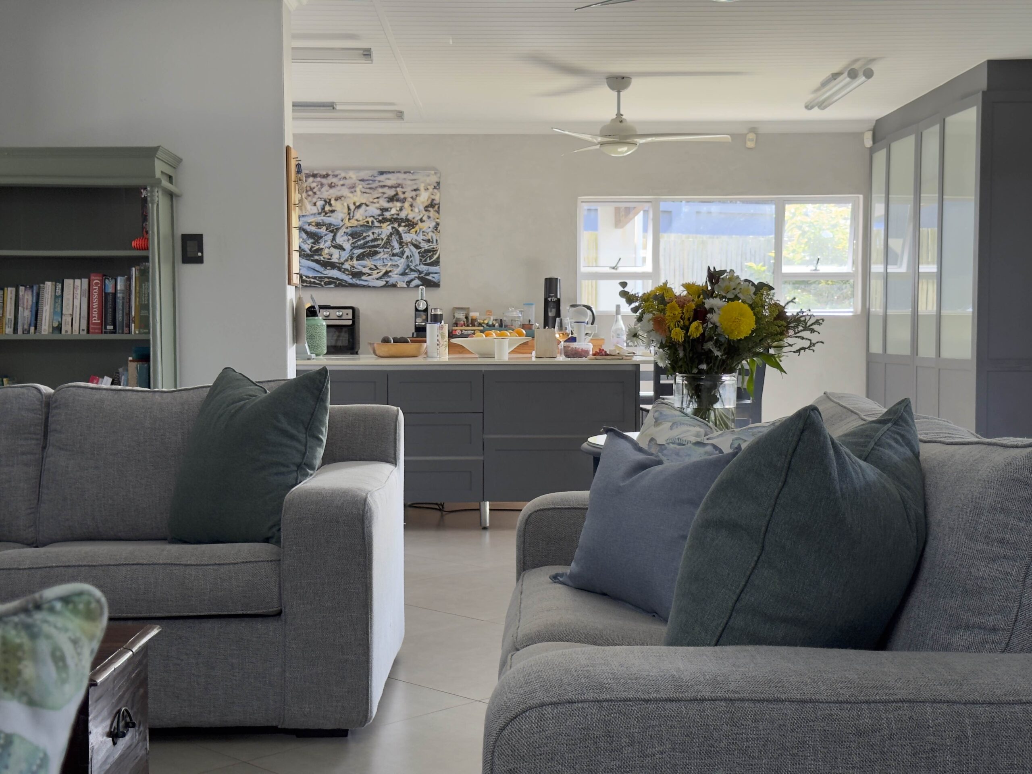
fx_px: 1431
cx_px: 516
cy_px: 387
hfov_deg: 39.7
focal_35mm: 48
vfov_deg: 30.3
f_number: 1.78
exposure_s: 1/50
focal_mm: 6.76
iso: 64
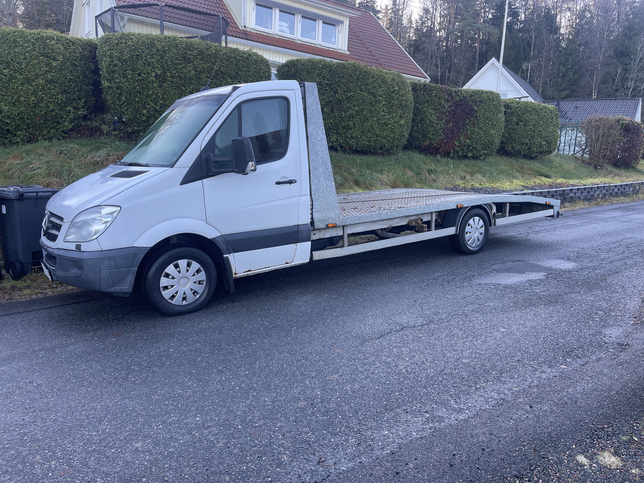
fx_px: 465
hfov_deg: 69.4
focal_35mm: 25
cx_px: 322
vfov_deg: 54.9
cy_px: 242
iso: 32
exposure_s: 1/192
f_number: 1.6
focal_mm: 5.1
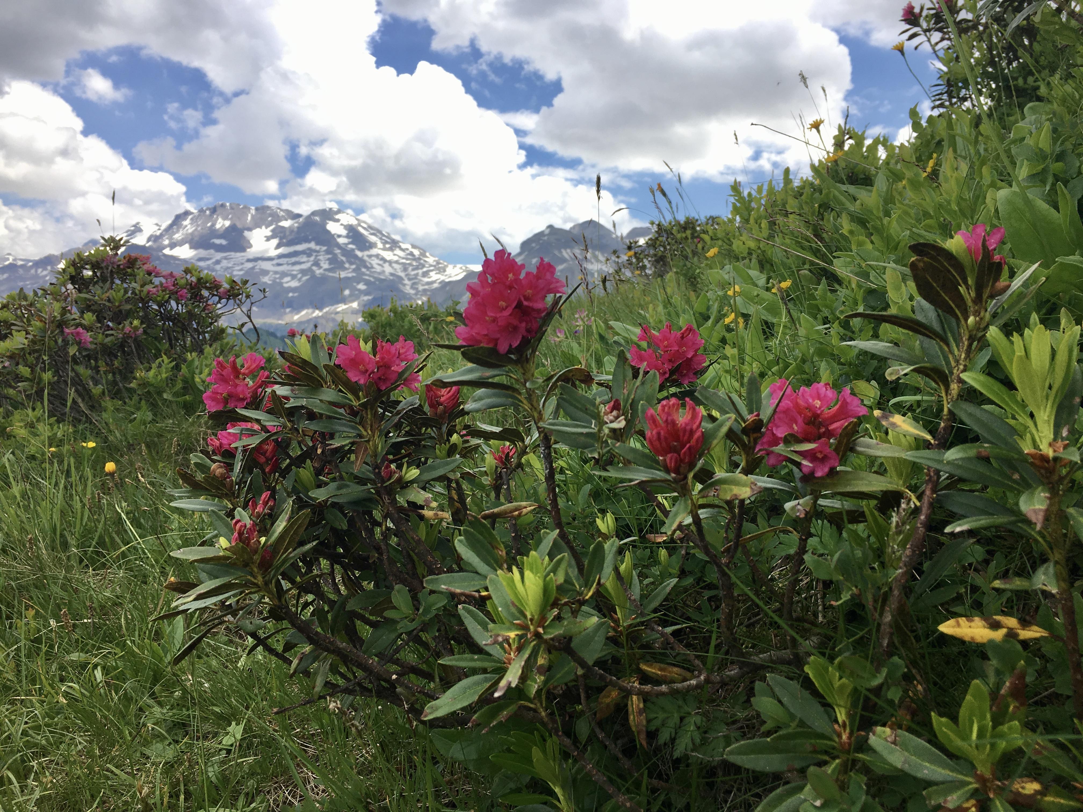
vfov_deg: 48.2
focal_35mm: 29
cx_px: 542
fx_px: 907
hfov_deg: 61.7
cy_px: 406
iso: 25
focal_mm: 4.15
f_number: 2.2
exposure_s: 1/999
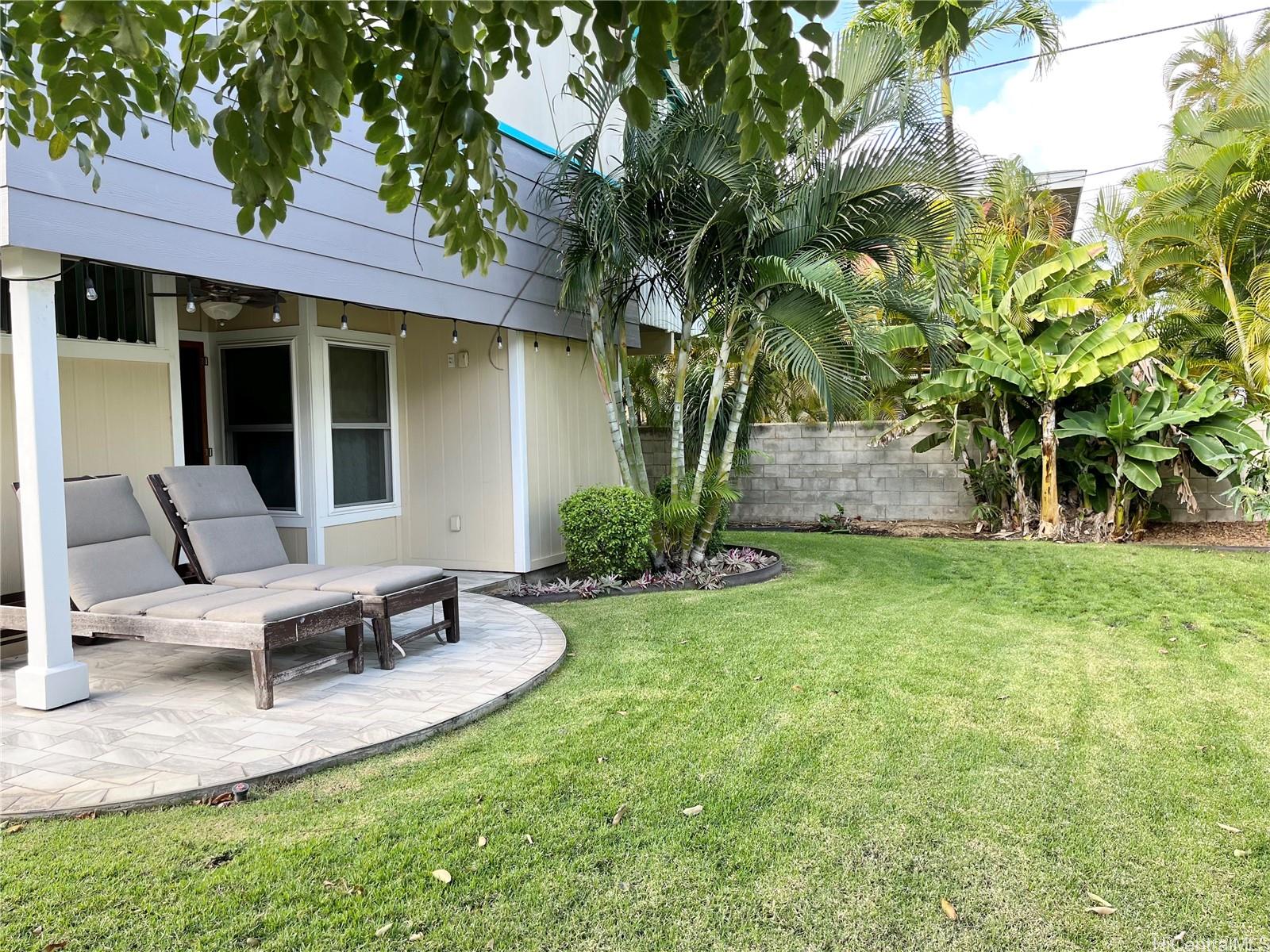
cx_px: 635
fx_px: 954
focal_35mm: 26
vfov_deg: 53.1
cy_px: 476
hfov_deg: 67.3
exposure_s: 1/282
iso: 40
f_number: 1.6
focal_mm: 5.1
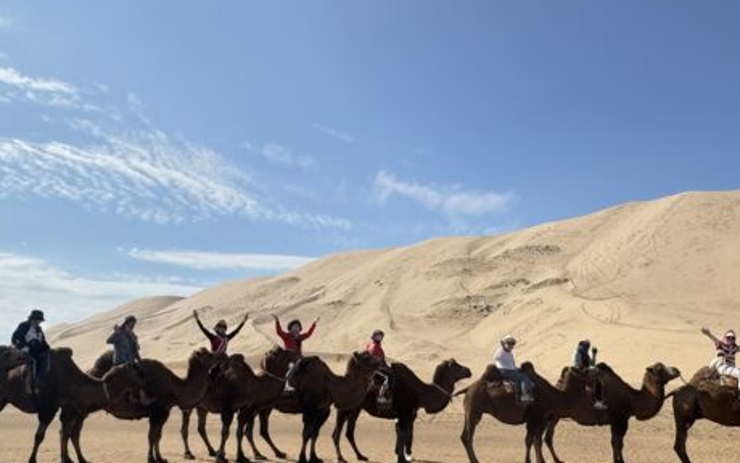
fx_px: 666
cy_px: 317
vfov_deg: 37.9
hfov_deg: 58.0
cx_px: 335
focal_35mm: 33
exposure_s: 1/2985
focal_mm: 2.22
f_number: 2.2
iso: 50
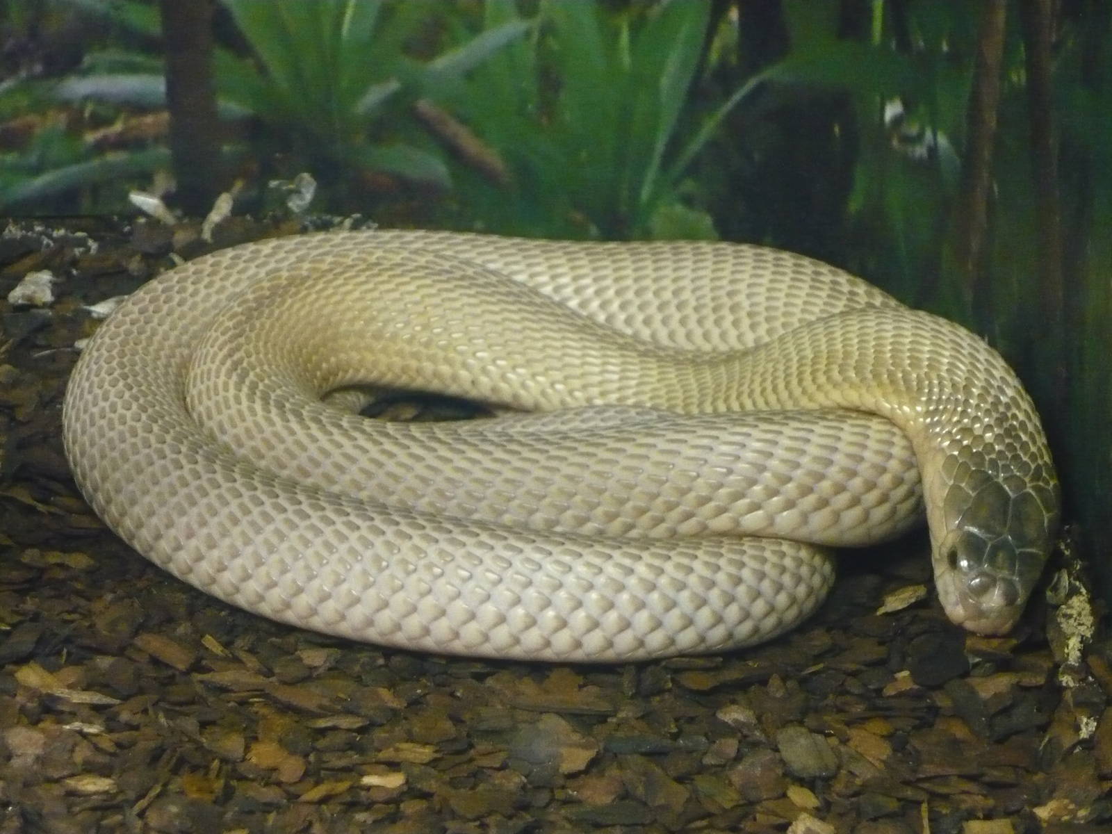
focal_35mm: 100
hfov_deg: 19.6
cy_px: 417
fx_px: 3212
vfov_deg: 14.8
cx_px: 556
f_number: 5.1
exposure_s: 1/15
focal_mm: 16.5
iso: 800
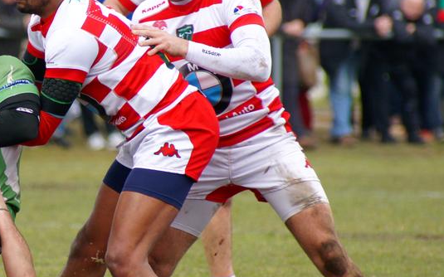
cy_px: 128
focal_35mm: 877
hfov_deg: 2.4
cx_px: 42
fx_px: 10609
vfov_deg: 1.5
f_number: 5.6
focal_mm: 300
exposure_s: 1/800
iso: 400
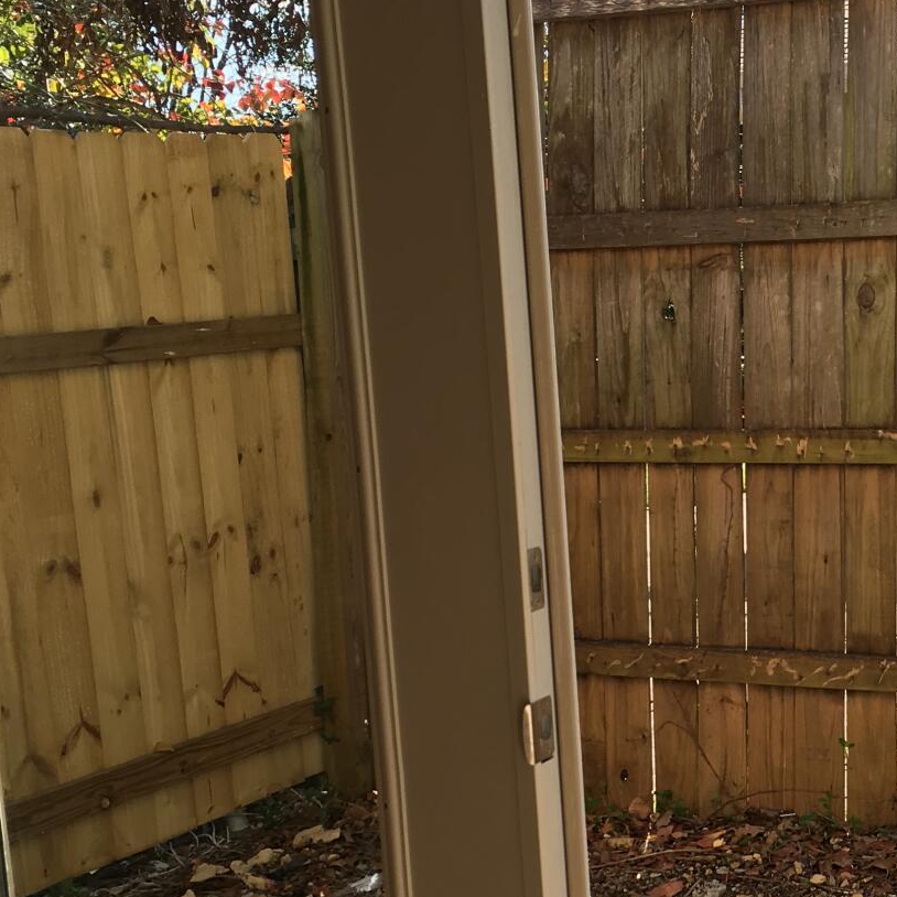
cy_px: 579
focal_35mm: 63
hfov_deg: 26.6
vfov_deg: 27.2
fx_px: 1847
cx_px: 759
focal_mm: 4.15
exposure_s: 1/460
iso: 25
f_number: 2.2
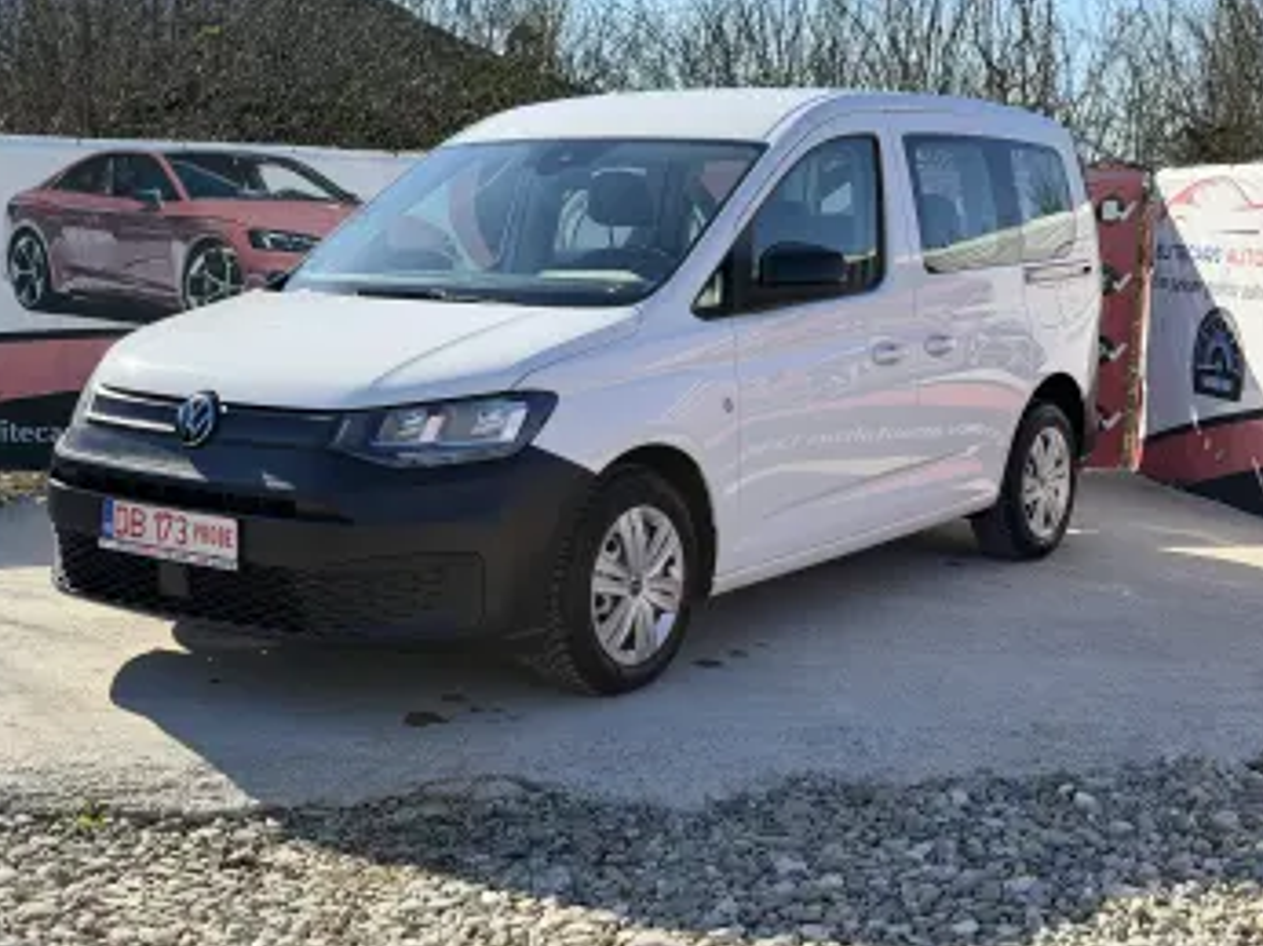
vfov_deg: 29.1
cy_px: 475
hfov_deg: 38.2
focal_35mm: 50
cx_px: 617
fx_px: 1823
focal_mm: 6.76
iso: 80
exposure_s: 1/3226
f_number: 1.78
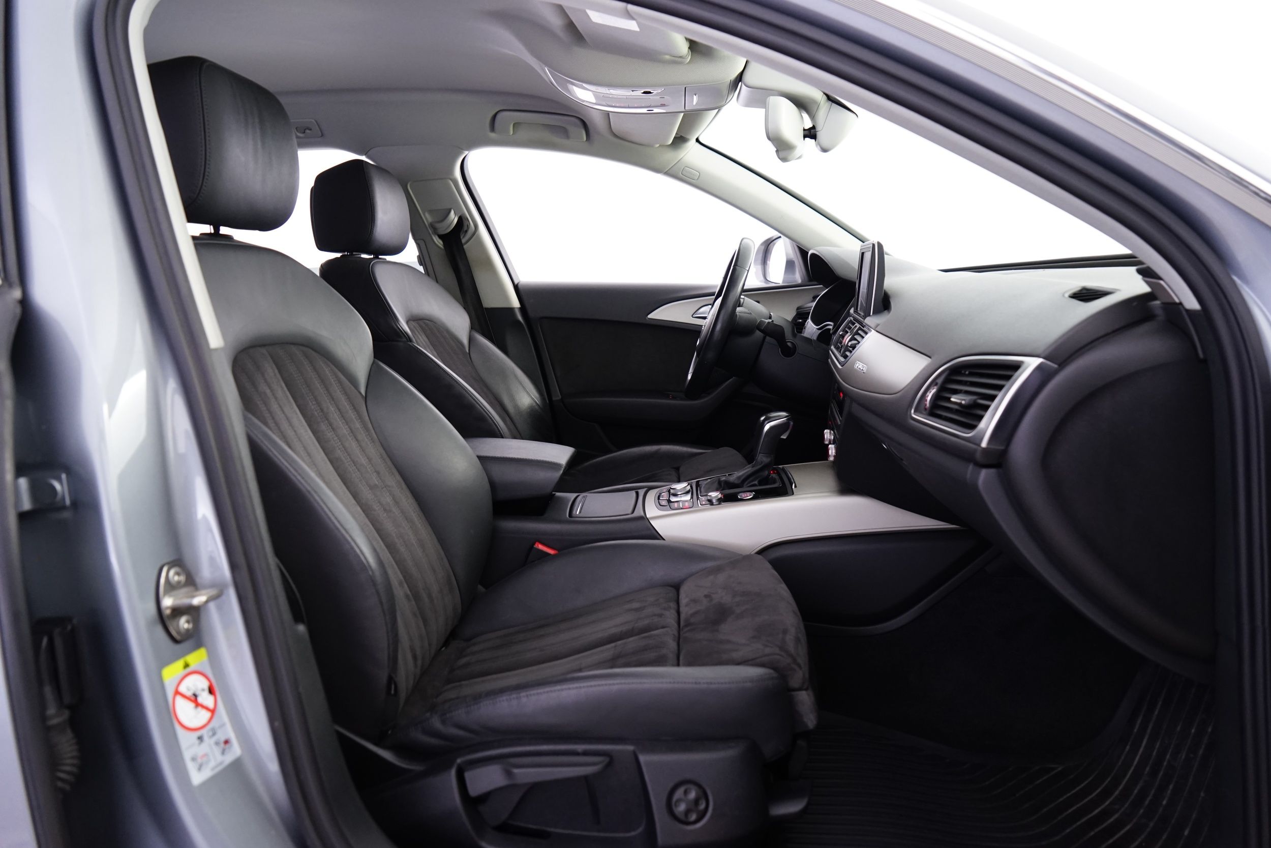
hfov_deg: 73.7
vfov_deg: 53.1
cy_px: 424
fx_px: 847
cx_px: 636
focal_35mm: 24
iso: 1250
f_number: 5
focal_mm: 24
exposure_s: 1/8
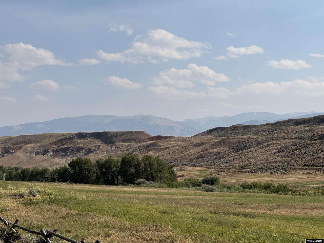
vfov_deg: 19.1
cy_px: 122
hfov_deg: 25.3
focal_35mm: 77
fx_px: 721
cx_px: 162
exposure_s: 1/1508
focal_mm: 9
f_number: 2.8
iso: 25
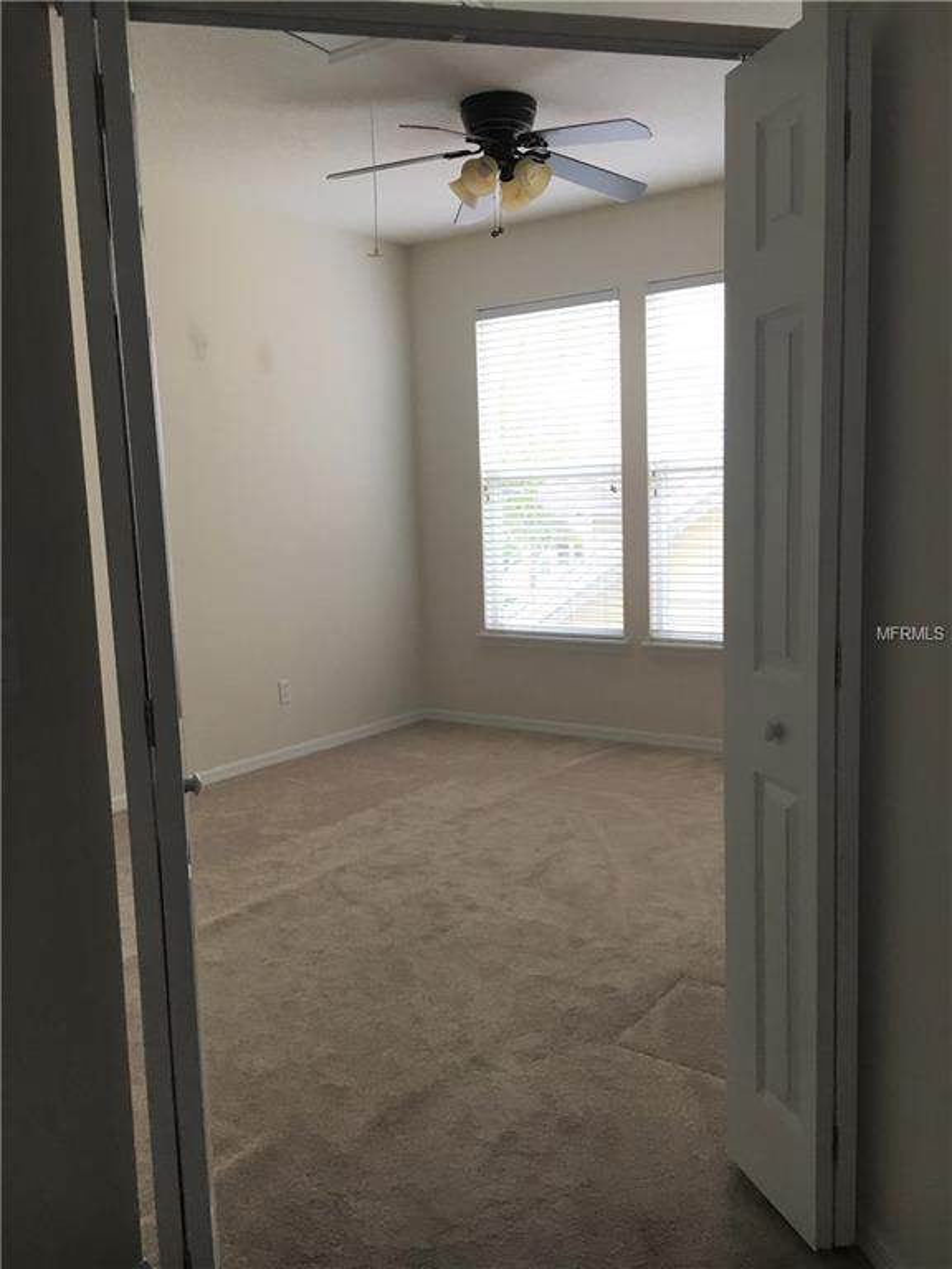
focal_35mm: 29
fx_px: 1063
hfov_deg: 48.2
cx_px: 476
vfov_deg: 61.7
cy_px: 634
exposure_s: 1/30
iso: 32
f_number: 2.2
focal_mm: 4.15
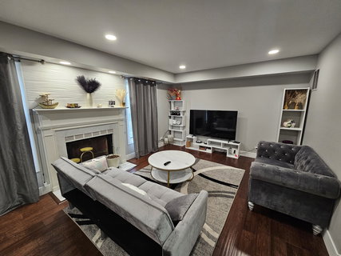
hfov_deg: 106.2
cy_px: 128
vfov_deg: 89.9
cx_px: 170
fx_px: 128
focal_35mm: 13
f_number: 2.2
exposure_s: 1/60
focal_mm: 2.2
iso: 200
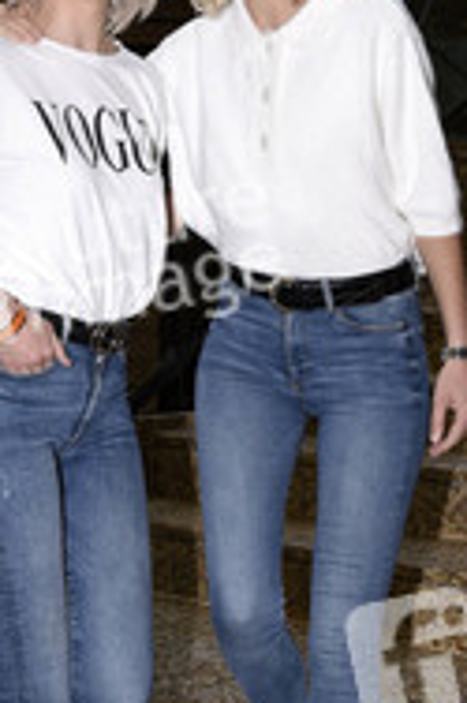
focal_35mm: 64
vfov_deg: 31.3
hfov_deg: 21.2
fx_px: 1248
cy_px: 456
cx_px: 198
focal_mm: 30
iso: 1000
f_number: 6.3
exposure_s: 1/60
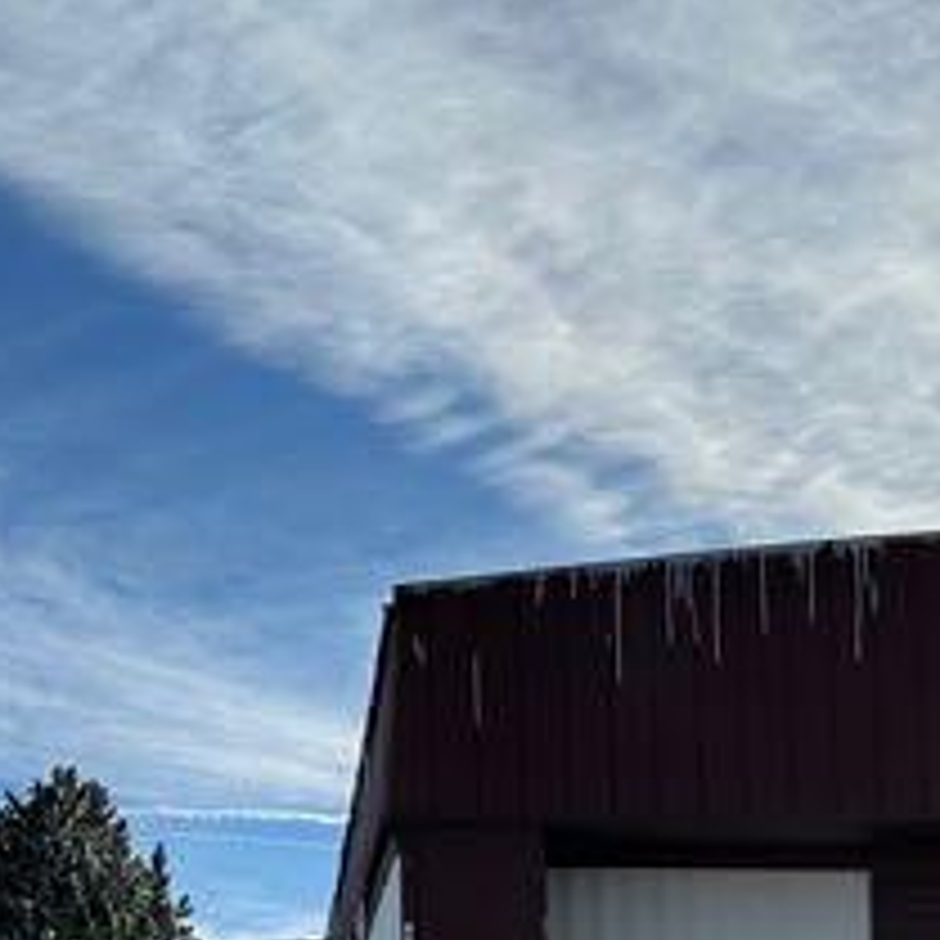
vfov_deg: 19.3
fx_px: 2611
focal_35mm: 85
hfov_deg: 20.4
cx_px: 558
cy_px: 1109
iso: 80
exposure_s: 1/8929
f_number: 1.78
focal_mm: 6.86
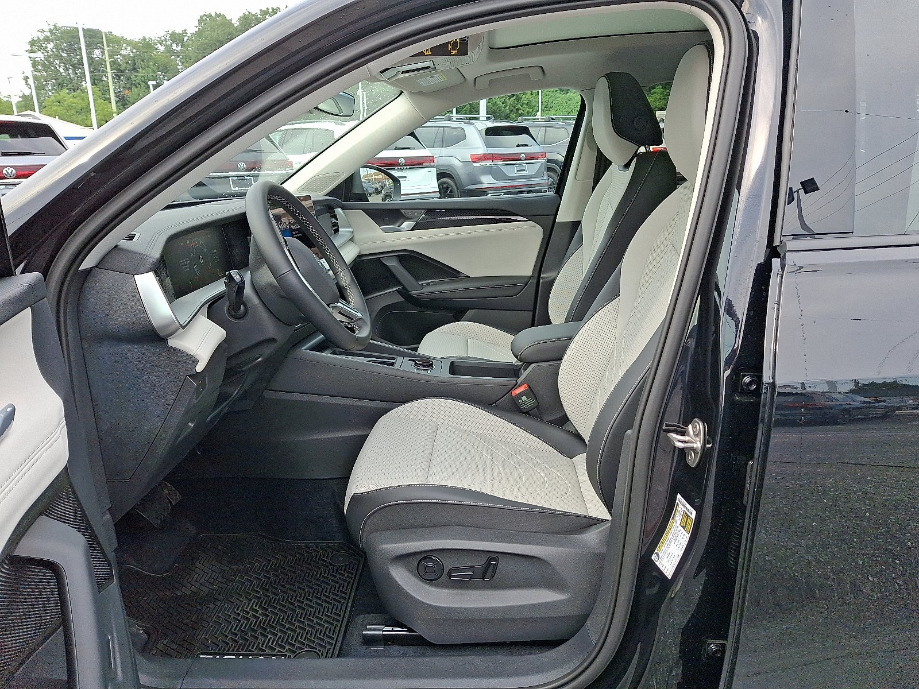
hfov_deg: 69.4
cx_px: 460
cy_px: 344
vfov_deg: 54.9
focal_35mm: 25
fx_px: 664
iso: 25
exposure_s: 1/233
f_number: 1.8
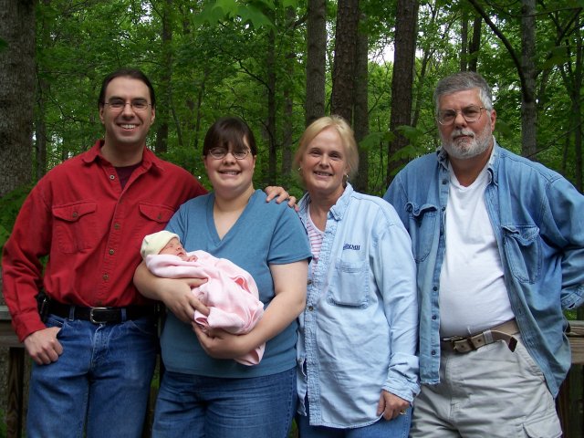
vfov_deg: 28.6
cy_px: 219
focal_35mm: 51
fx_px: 860
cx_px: 292
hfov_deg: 37.5
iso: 80
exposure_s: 1/200
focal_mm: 8.5
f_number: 3
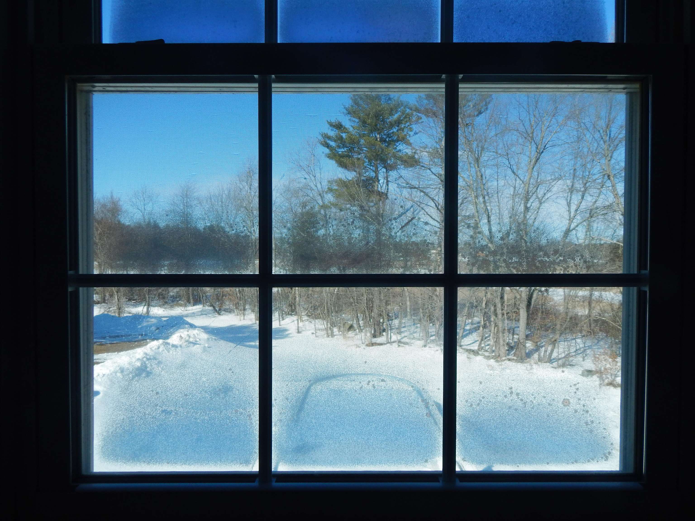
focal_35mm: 22
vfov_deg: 61.1
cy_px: 260
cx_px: 348
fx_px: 442
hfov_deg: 76.4
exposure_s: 1/1000
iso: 125
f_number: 3
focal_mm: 4
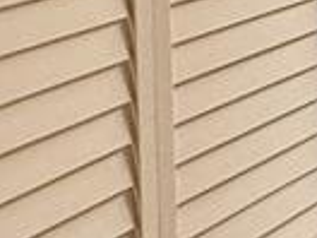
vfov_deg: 12.2
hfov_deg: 15.9
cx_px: 536
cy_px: -222
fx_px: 998
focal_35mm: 109
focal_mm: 2.22
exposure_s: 1/60
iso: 250
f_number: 2.2
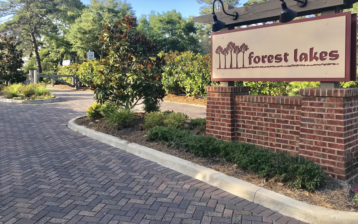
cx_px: 181
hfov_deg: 62.9
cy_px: 92
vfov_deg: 41.7
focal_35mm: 30
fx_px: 293
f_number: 1.8
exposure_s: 1/553
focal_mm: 3.99
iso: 20
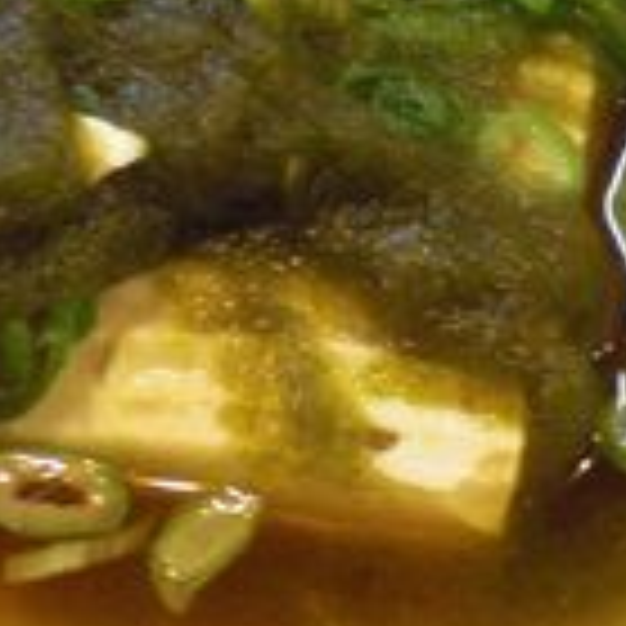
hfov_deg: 18.8
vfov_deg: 18.8
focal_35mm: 92
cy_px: 223
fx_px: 1882
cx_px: 198
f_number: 3.1
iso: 800
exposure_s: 1/30
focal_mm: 6.3
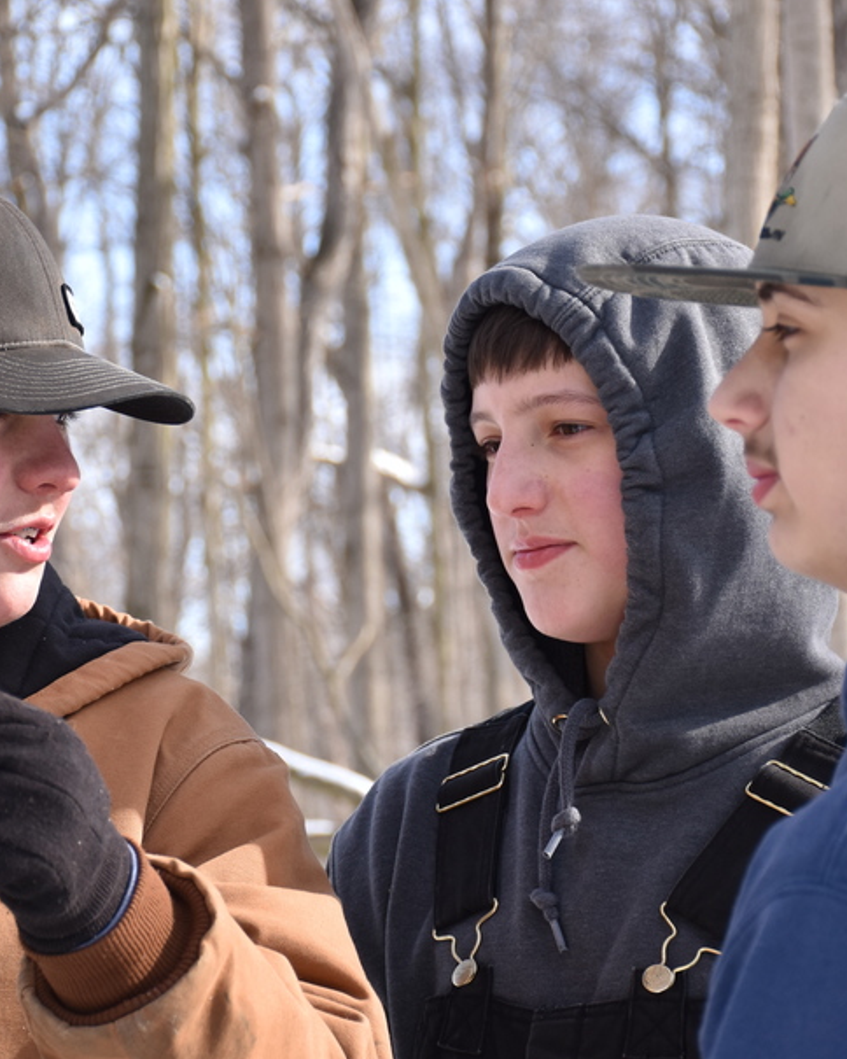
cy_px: 554
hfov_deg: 12.4
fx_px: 3886
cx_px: 313
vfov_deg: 15.5
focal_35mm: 124
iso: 320
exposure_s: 1/640
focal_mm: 52
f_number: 4.8
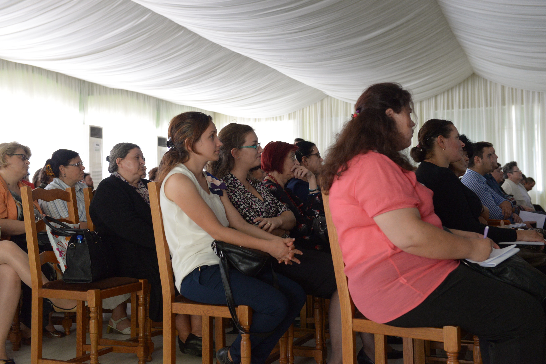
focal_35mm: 44
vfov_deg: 30.5
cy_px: 182
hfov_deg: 44.5
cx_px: 273
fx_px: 668
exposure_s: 1/80
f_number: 4.5
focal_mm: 44
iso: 2000
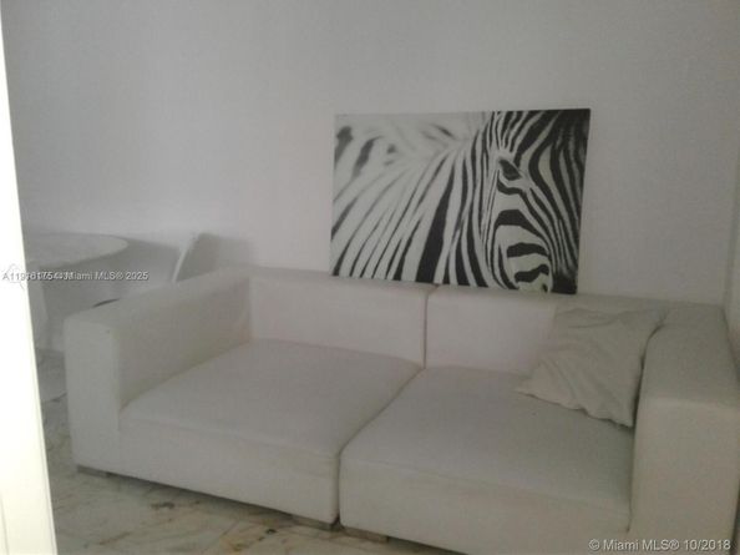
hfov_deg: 55.4
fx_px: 705
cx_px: 370
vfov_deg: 42.9
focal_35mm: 33
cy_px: 278
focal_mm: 3.3
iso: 100
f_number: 2.2
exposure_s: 1/14
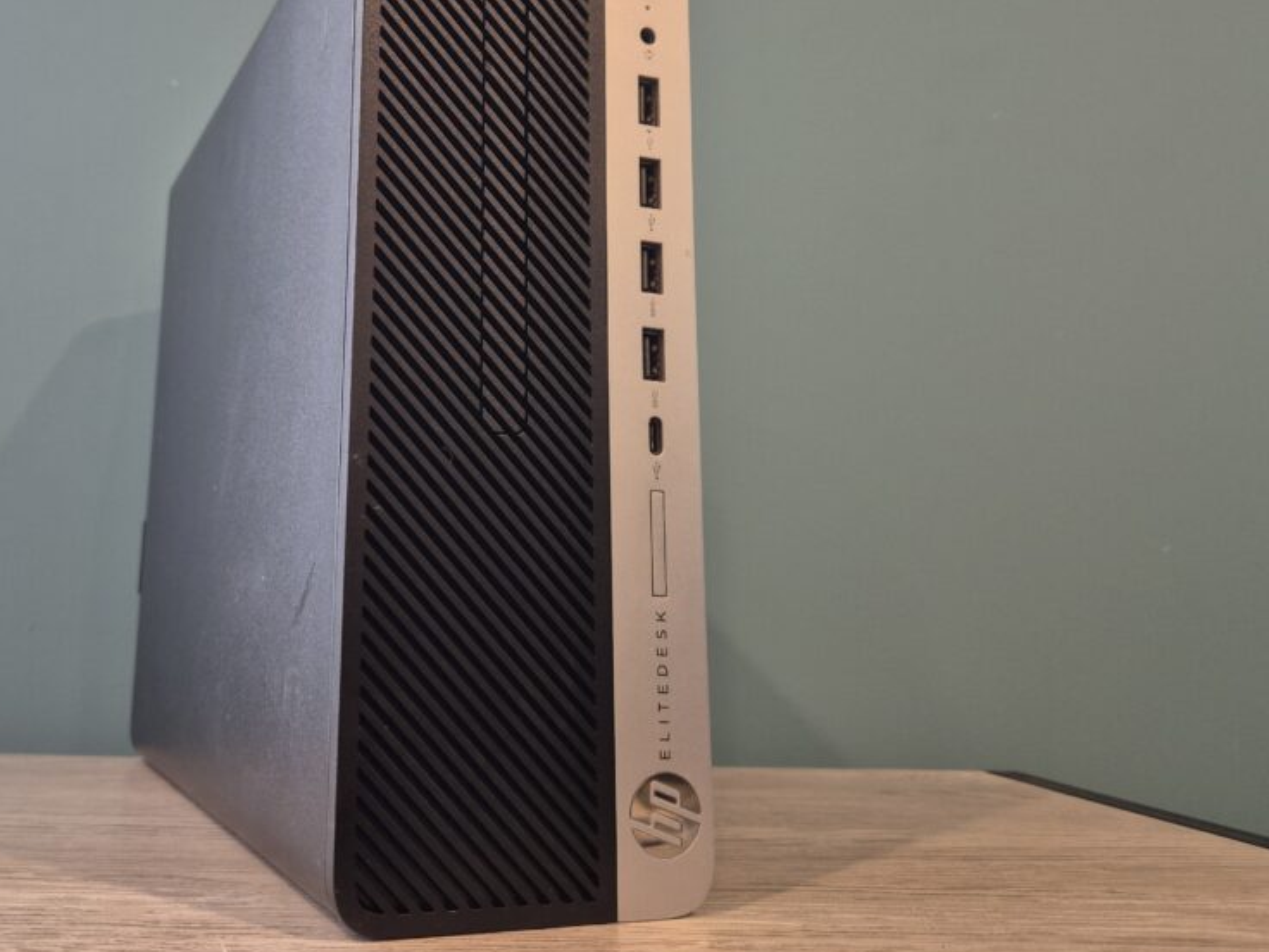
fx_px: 1173
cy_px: 341
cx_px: 414
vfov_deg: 43.7
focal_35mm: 32
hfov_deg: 55.5
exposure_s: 1/100
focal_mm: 5.4
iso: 250
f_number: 1.8
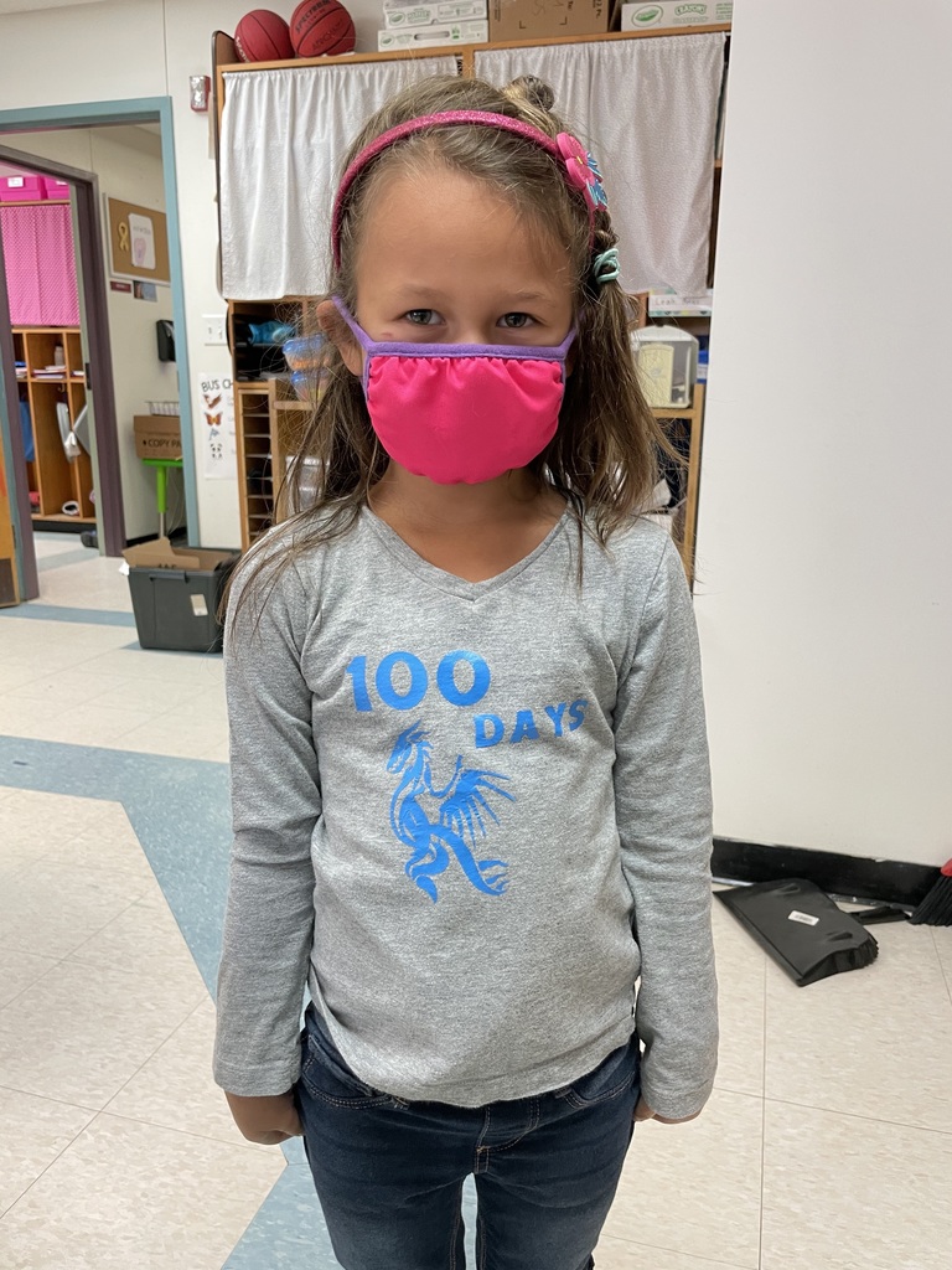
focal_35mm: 26
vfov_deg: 67.3
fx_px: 953
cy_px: 635
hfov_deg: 53.1
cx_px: 476
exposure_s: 1/60
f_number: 1.6
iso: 125
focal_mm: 4.2
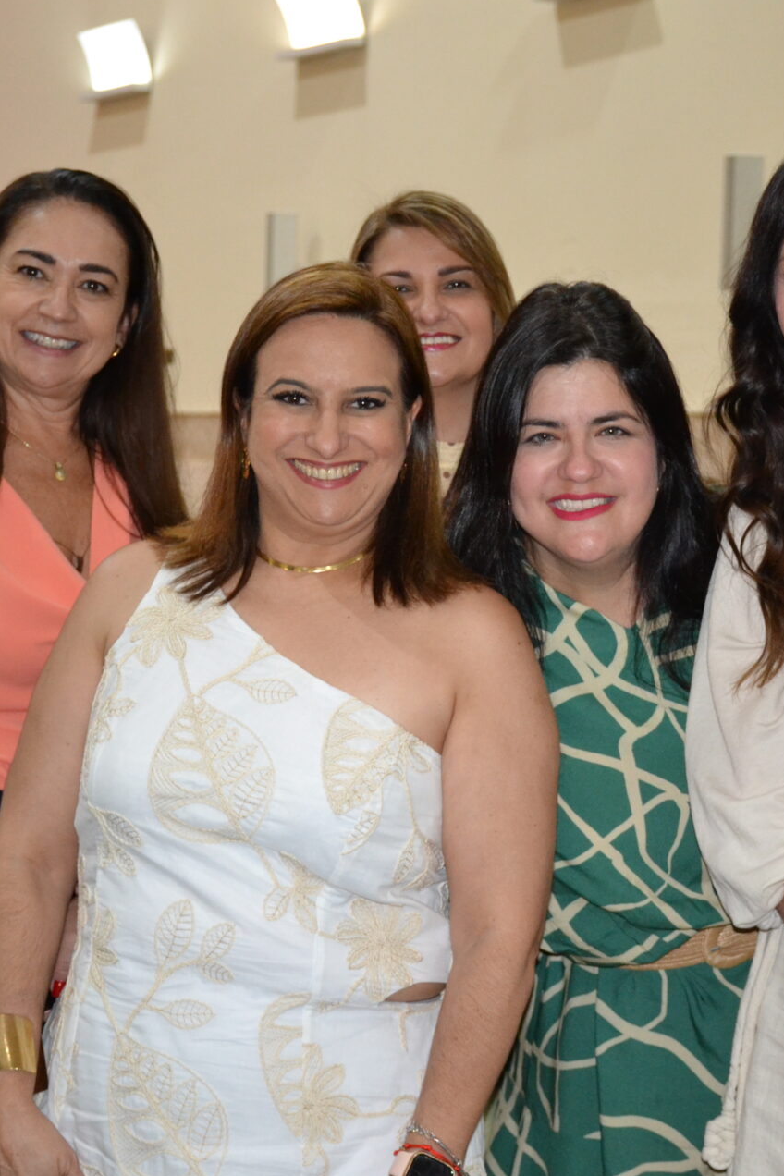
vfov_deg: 26.3
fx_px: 2515
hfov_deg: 17.7
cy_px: 588
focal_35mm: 77
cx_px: 502
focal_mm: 34
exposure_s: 1/60
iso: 1800
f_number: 4.2
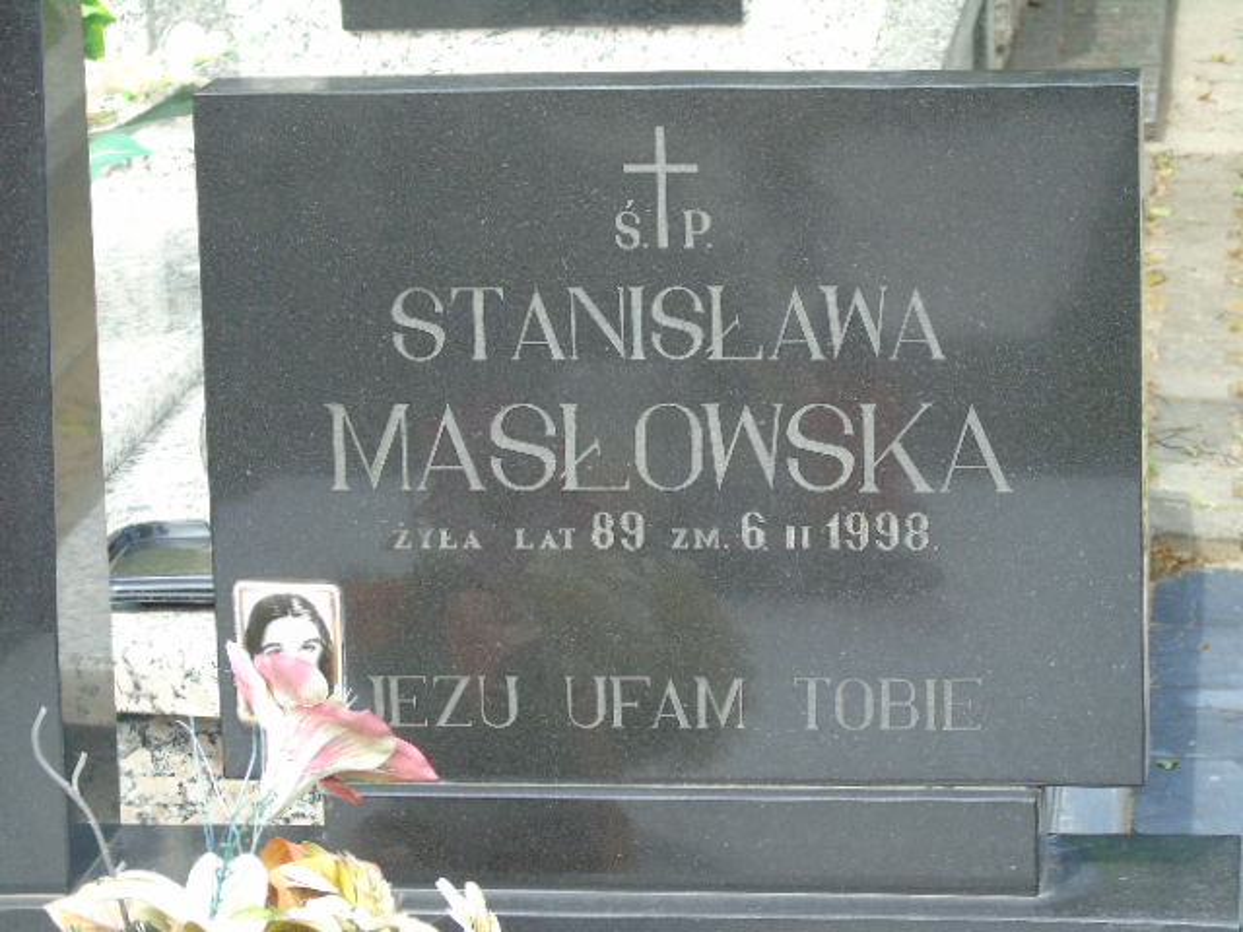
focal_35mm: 142
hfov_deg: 13.9
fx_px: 5099
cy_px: 466
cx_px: 622
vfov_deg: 10.4
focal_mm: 25
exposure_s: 1/125
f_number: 4.7
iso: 100
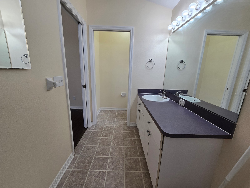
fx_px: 94
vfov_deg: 89.9
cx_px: 125
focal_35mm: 13
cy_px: 94
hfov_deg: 106.2
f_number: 2.2
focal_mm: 2.2
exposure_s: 1/120
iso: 80
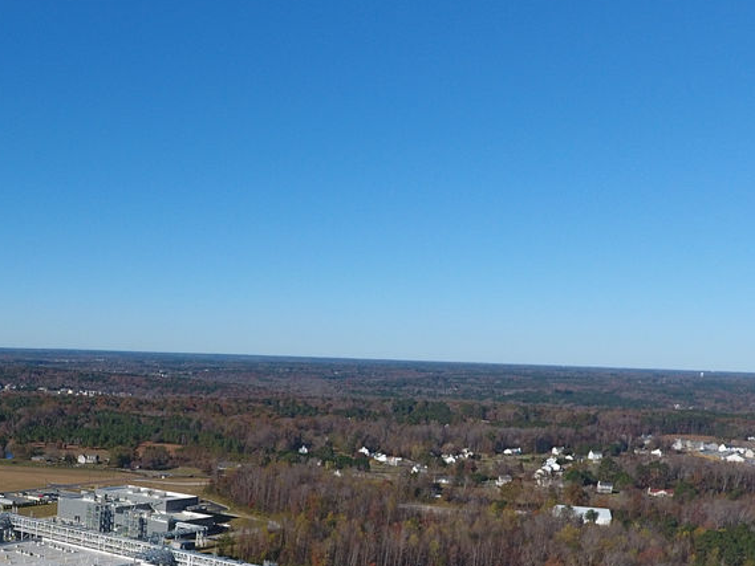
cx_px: 4
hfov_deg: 37.6
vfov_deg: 29.9
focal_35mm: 45
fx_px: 982
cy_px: 574
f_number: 2.8
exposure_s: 1/1225
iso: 100
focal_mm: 3.61
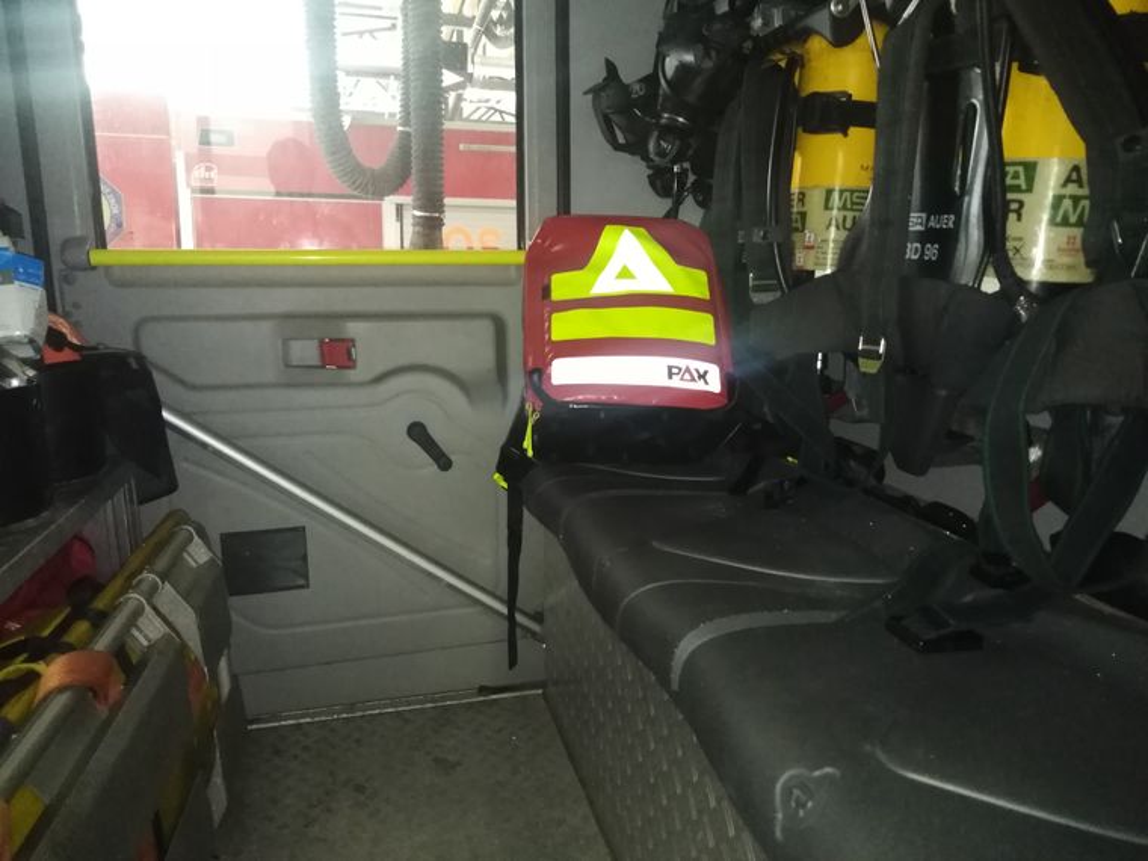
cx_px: 574
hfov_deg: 67.3
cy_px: 430
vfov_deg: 53.1
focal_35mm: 26
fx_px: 862
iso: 996
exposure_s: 1/12.6
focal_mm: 3.46
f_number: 2.2
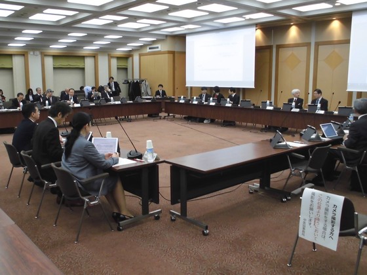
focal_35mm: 29
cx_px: 184
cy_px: 138
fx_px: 307
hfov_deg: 61.7
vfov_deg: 48.2
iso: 200
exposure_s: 1/60
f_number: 3.7
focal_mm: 5.3
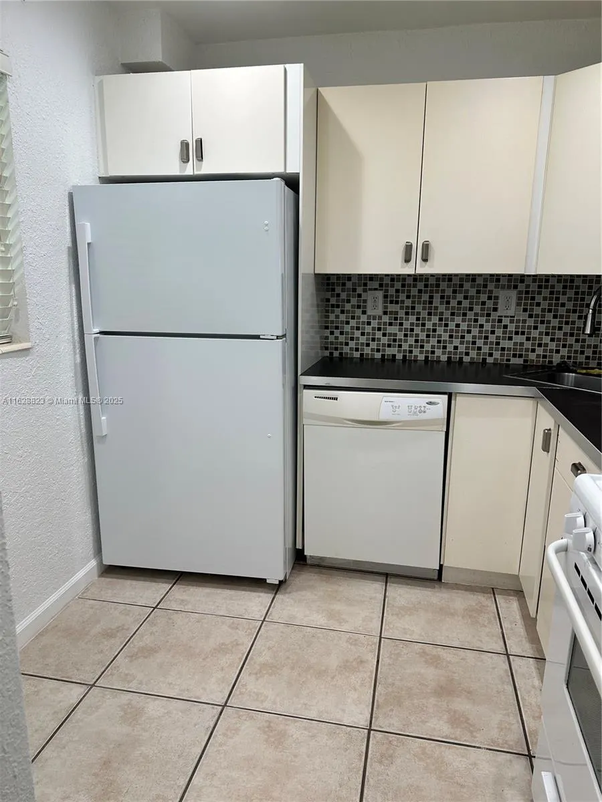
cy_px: 401
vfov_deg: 71.6
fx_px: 557
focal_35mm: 24
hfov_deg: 56.8
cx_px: 301
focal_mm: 6.86
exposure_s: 1/120
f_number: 1.78
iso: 80
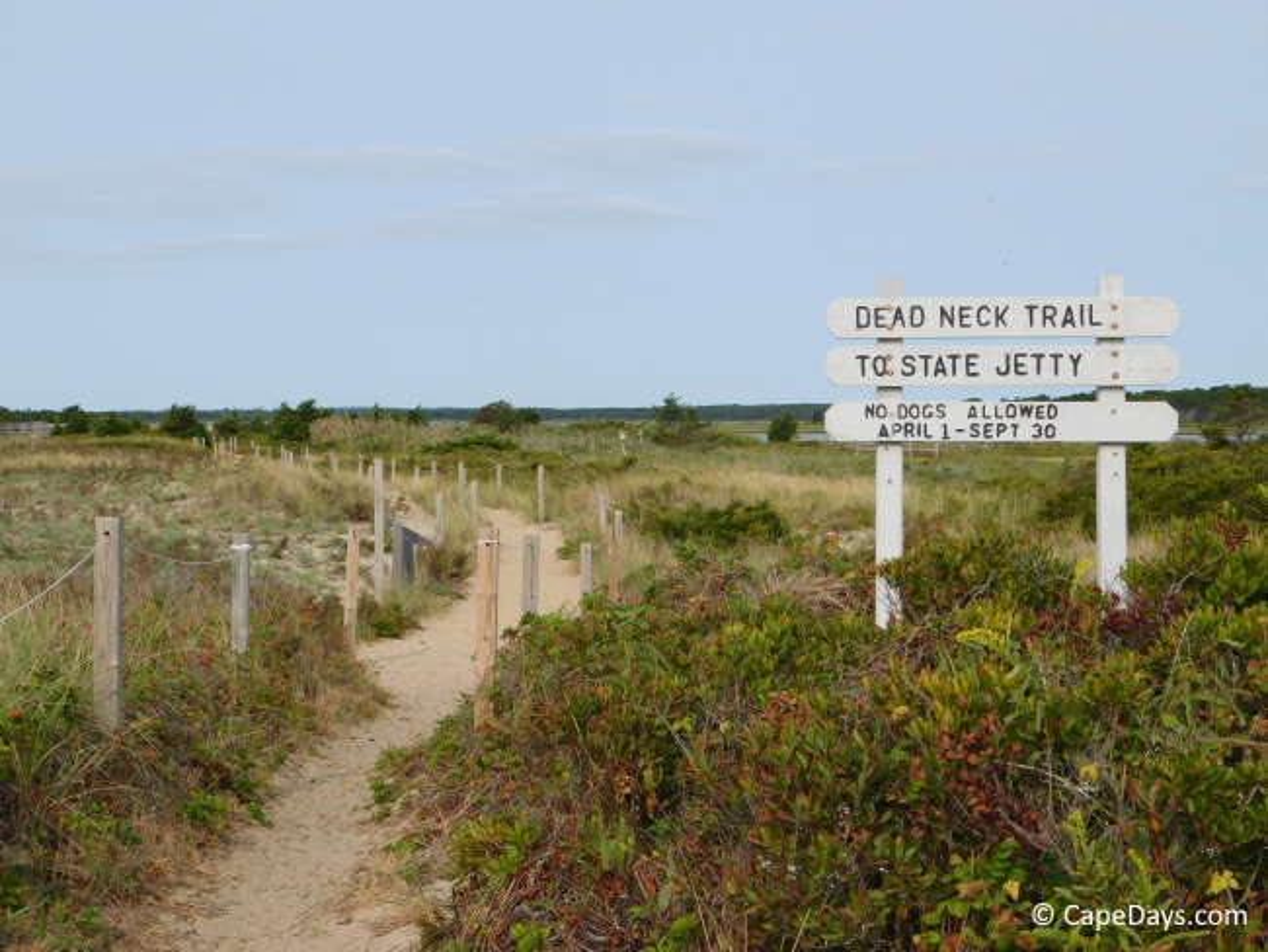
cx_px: 634
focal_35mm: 66
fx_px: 2419
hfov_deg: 29.4
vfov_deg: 22.3
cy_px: 476
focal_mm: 11.7
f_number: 4.2
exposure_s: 1/800
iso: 125
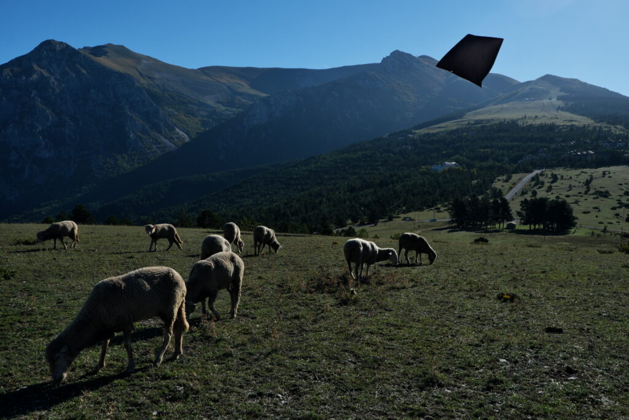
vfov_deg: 37.9
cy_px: 210
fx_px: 612
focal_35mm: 35
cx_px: 314
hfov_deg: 54.4
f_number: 11
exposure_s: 1/250
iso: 125
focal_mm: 23
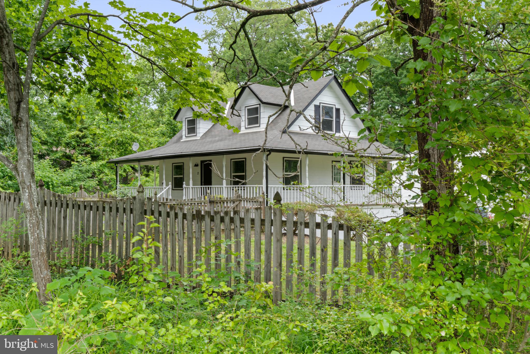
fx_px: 515
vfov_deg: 37.8
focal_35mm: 35
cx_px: 265
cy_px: 177
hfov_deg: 54.4
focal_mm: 35
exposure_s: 1/1.25
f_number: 22
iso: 125
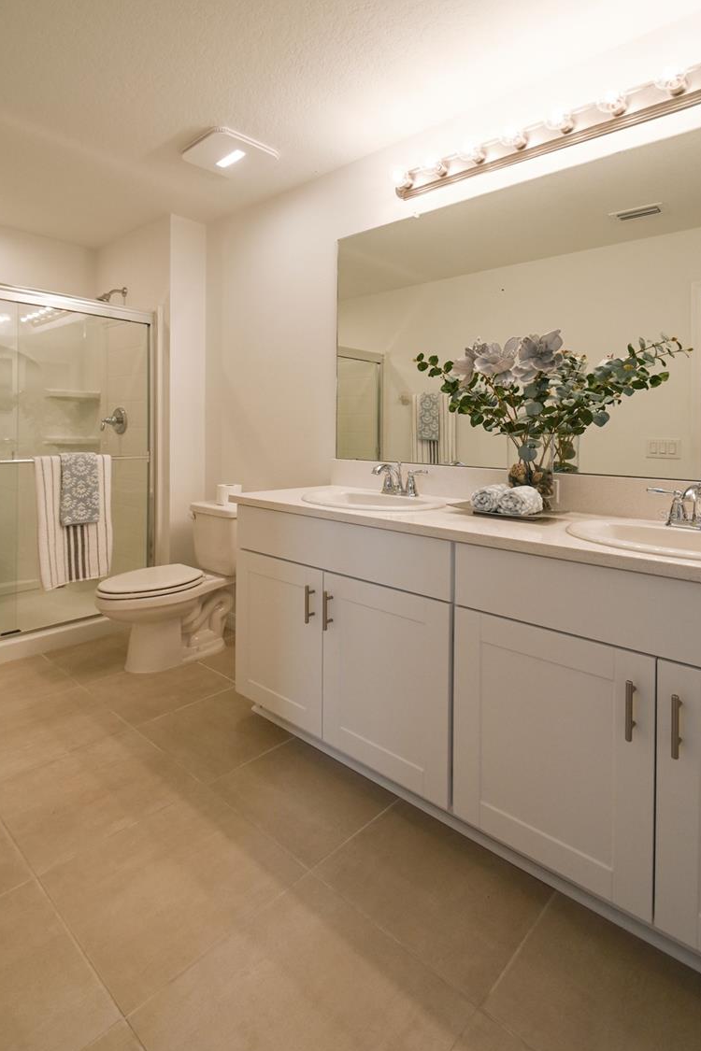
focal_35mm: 16
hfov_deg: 73.7
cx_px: 348
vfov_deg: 96.7
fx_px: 467
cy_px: 515
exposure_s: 1/125
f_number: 3.5
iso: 110
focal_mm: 10
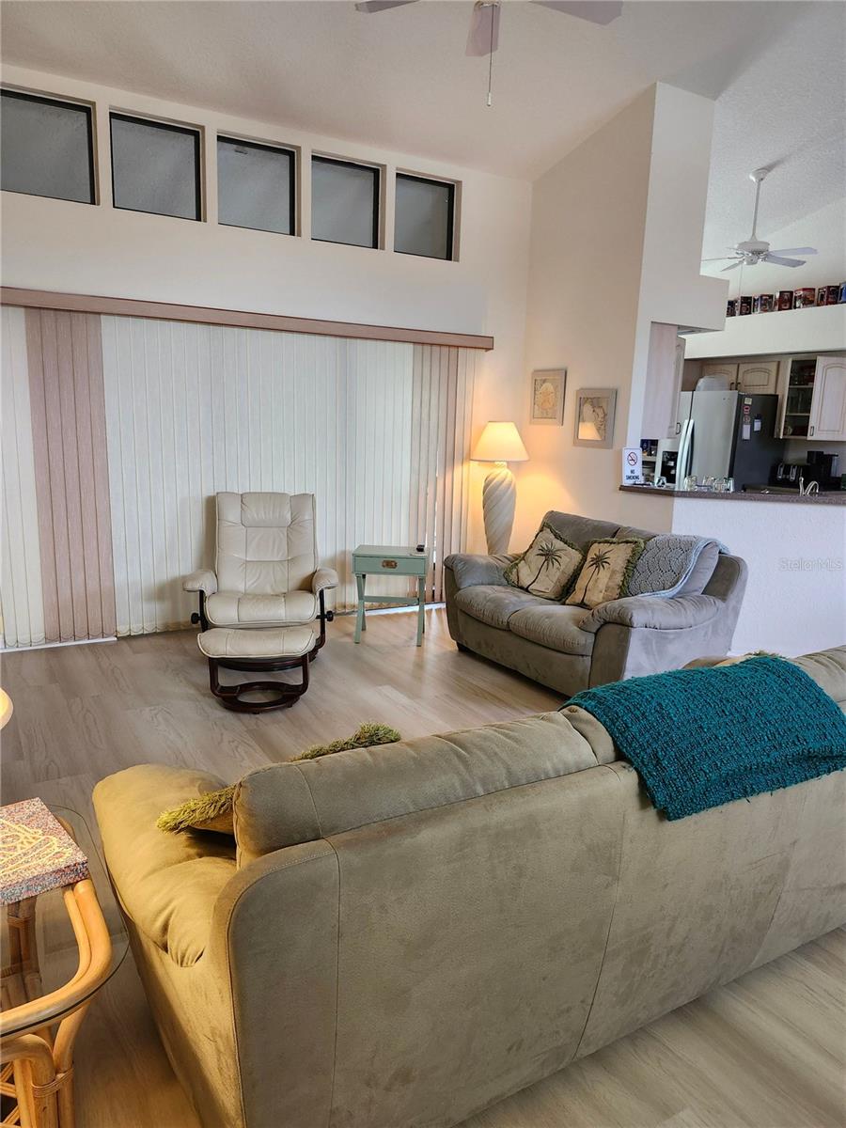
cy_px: 564
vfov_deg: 73.9
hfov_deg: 58.9
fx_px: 749
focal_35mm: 23
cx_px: 423
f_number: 1.8
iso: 400
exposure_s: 1/120
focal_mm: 5.54
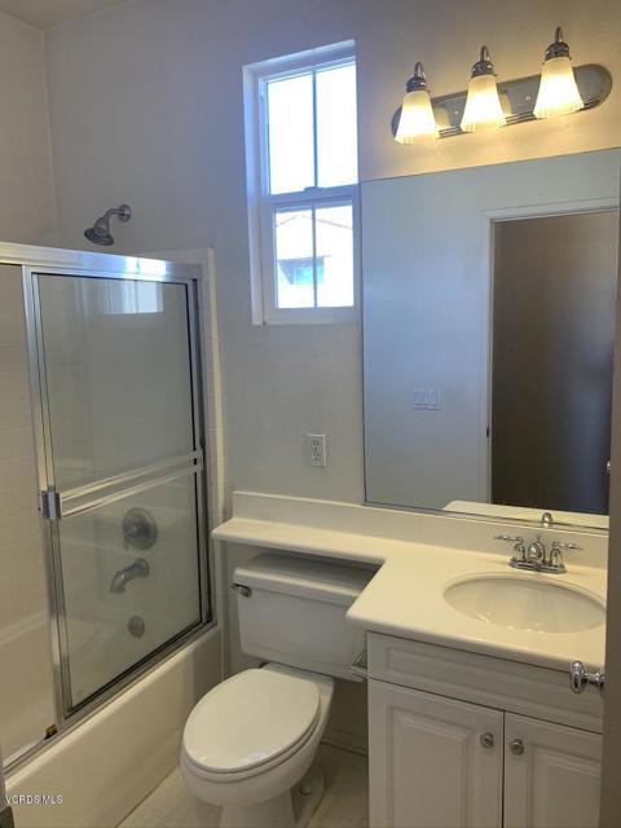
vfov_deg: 67.3
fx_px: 622
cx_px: 310
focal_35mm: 26
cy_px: 414
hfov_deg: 53.1
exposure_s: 1/120
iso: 50
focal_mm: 4.25
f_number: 1.8
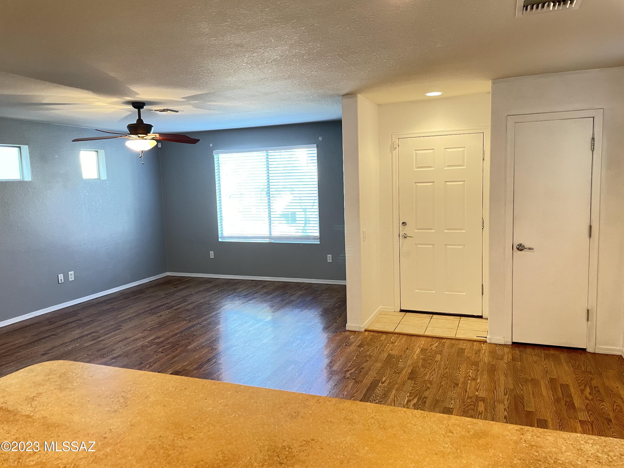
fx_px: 469
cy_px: 234
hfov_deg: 67.3
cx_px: 312
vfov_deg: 53.1
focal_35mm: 26
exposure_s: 1/60
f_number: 1.6
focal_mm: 4.2
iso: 400
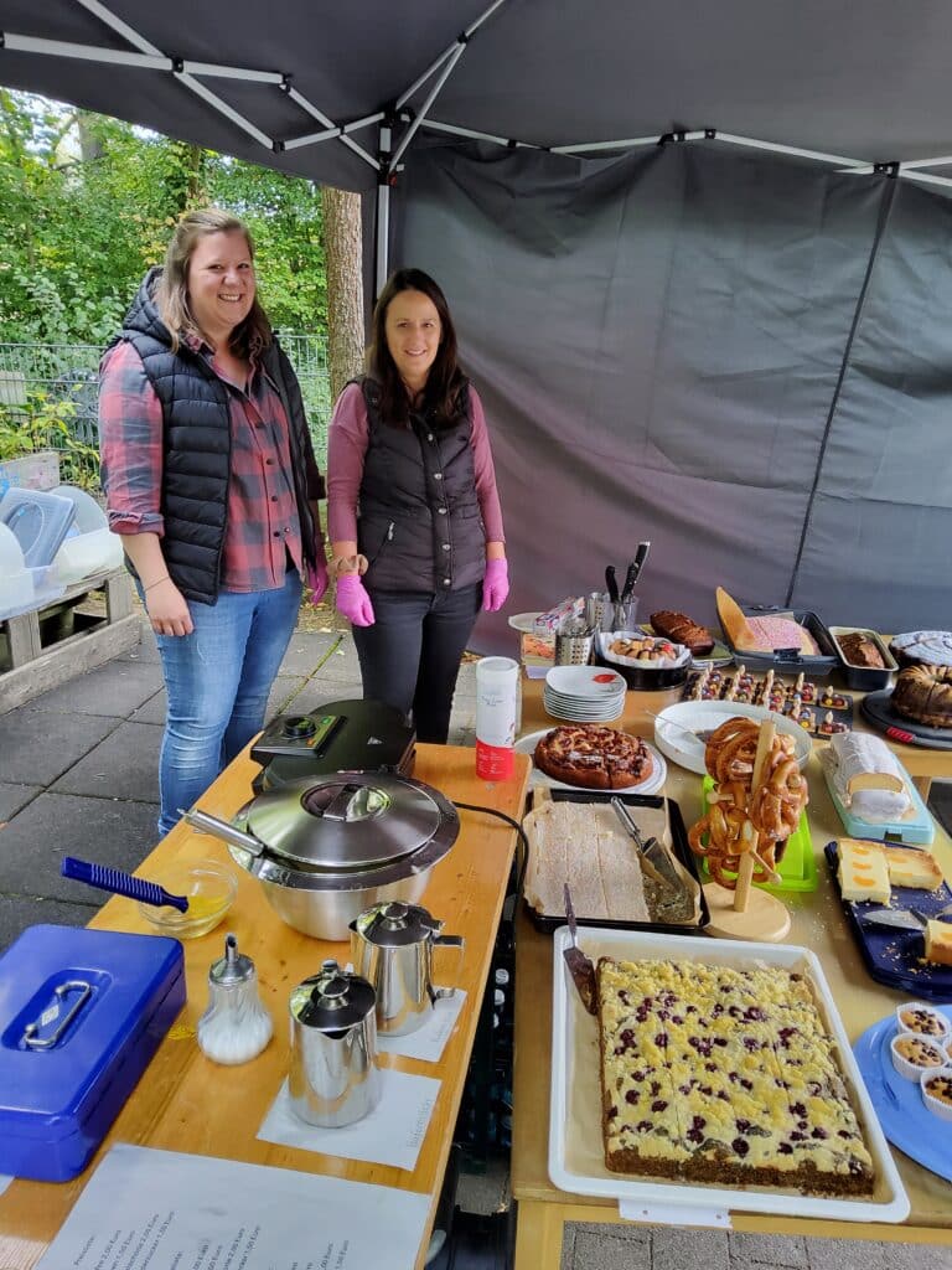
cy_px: 635
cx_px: 476
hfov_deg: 53.1
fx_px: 953
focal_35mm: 26
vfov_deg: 67.3
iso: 200
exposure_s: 1/100
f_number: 2
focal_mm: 3.08
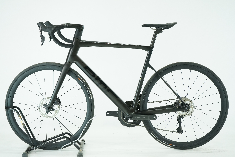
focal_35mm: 70
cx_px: 118
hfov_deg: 28.8
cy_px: 78
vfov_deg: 19.5
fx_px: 457
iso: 2500
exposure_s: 1/200
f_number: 6.3
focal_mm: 70
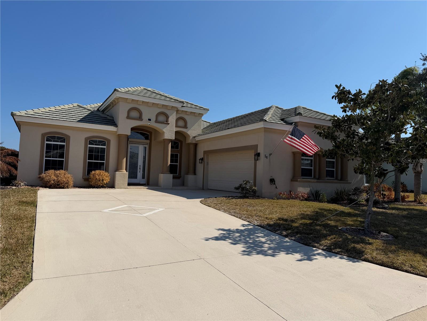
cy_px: 160
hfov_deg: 71.6
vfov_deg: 56.8
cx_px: 214
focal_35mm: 24
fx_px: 296
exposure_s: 1/9091
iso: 80
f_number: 1.78
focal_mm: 6.76
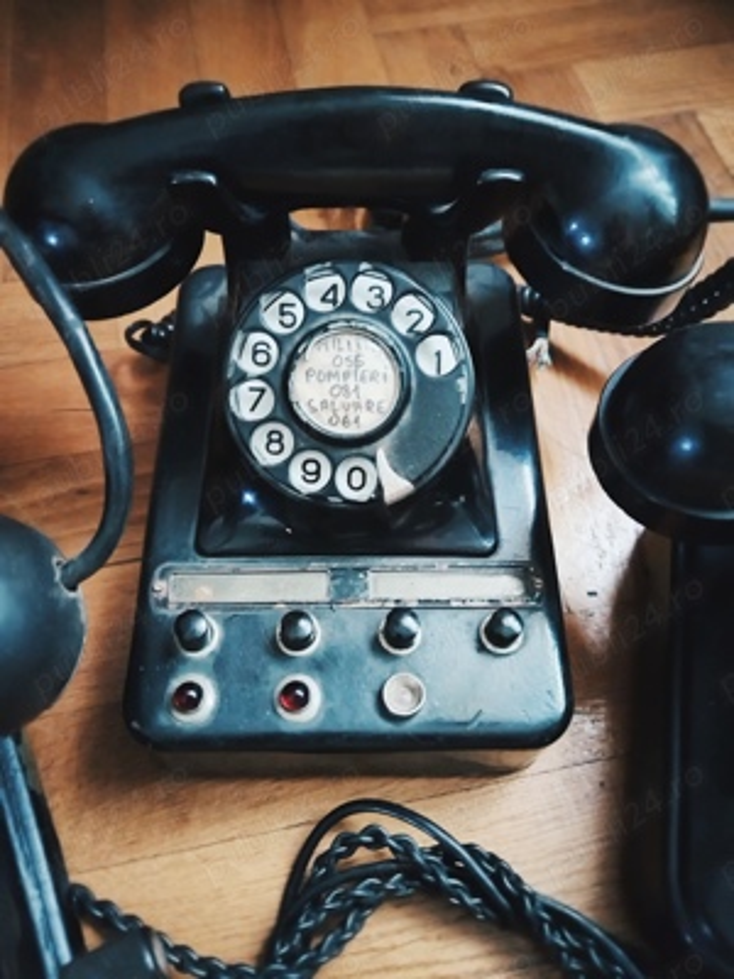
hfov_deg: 53.1
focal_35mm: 26
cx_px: 367
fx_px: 735
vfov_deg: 67.3
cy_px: 490
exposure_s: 1/14.3
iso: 12800
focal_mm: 4.95
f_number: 1.9
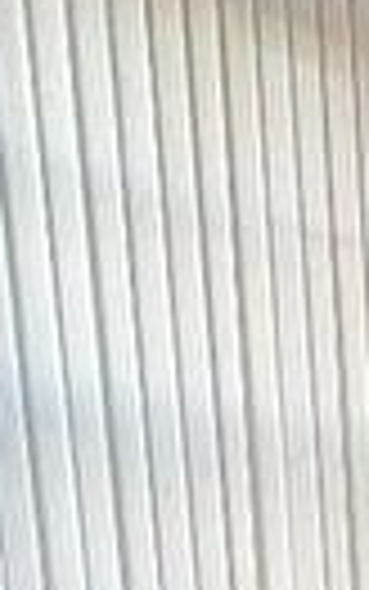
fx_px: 1270
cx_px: 1080
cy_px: 867
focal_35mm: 79
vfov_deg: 22.0
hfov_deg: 11.1
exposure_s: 1/99
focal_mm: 2.22
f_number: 2.2
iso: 200
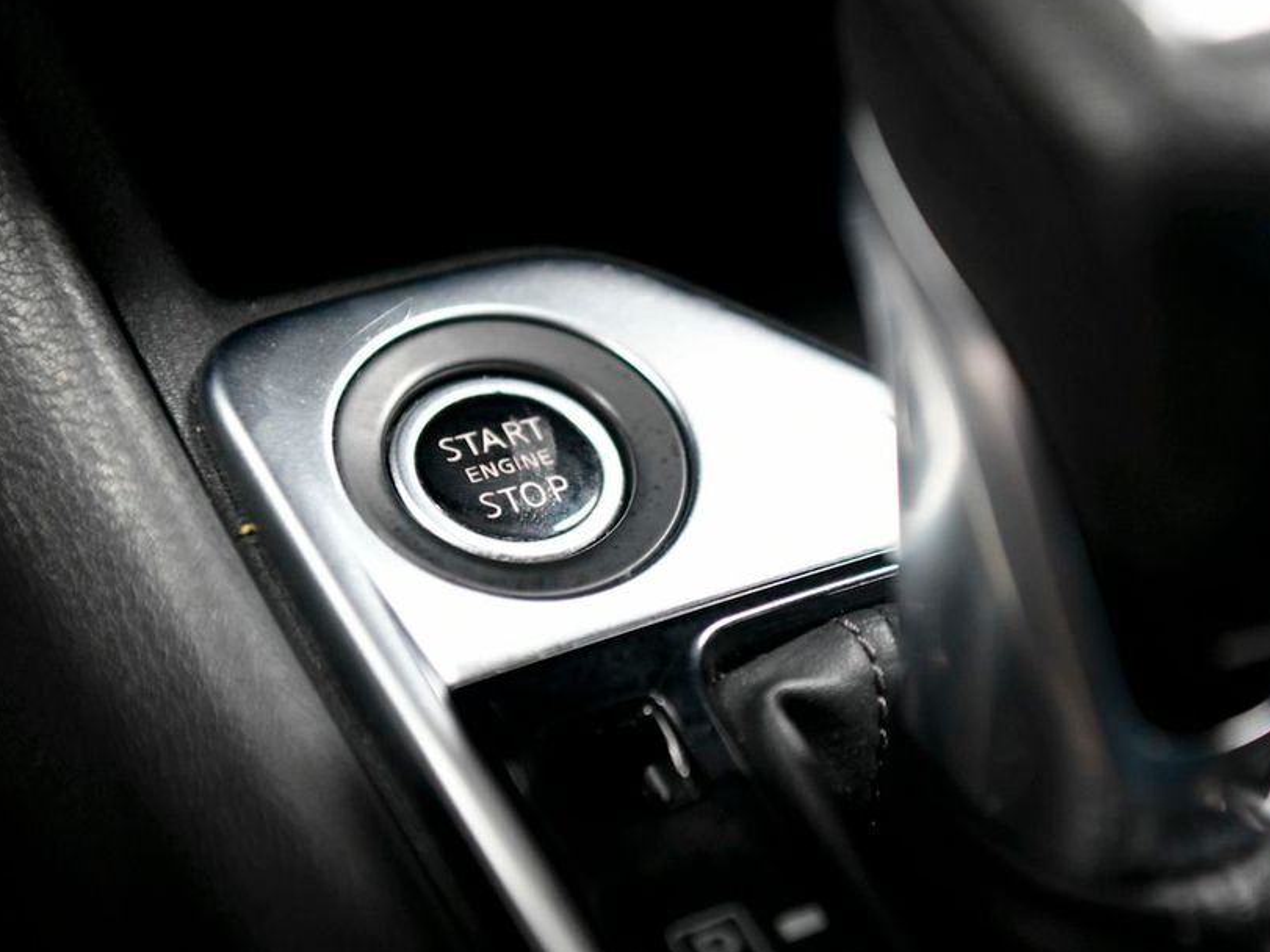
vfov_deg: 17.4
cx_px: 517
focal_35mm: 85
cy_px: 467
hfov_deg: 23.0
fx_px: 3118
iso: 2500
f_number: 3.5
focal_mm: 70
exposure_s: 1/250
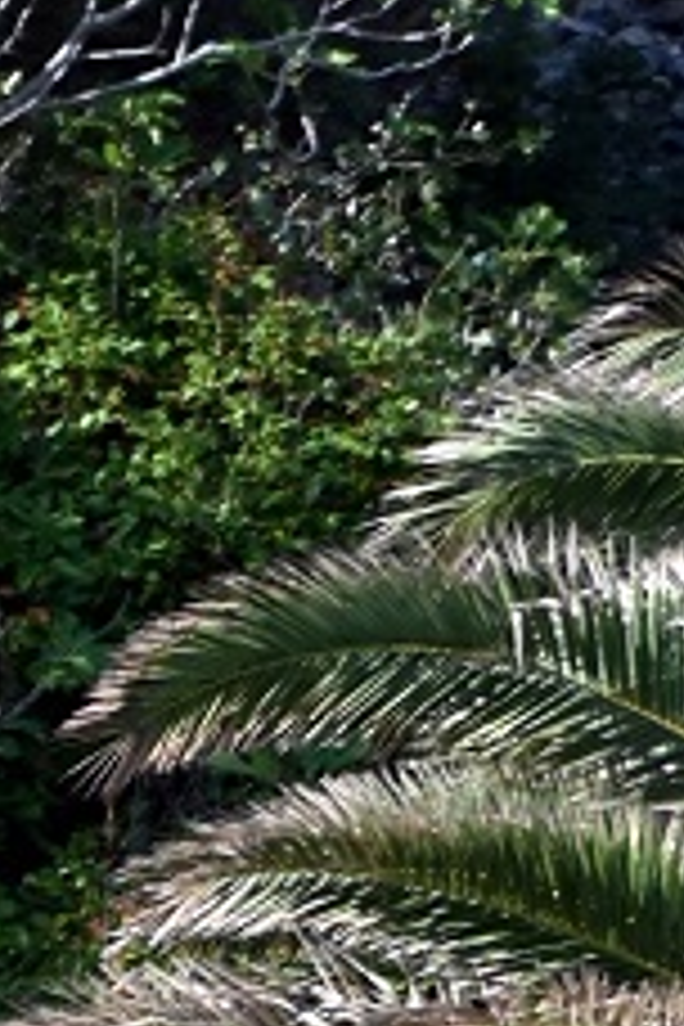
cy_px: 1328
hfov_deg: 0.8
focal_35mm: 1711
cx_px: 1870
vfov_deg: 1.2
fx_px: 48760
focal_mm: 300
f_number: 5.6
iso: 400
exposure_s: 1/1000
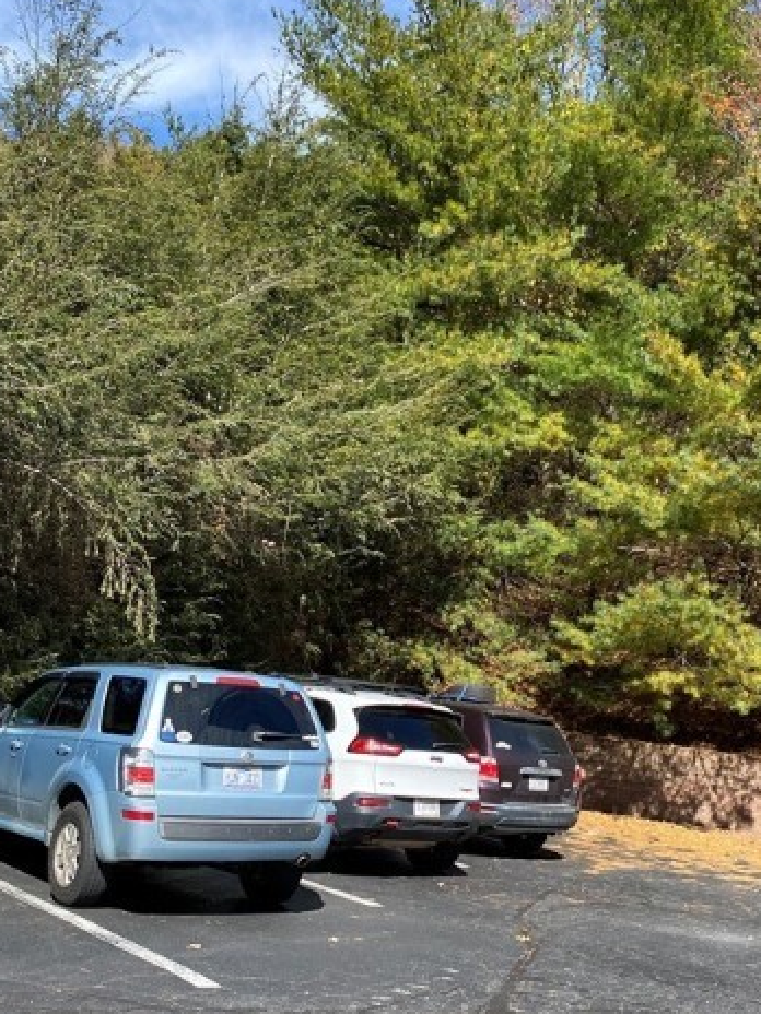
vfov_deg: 43.8
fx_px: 1260
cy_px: 531
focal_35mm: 43
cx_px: 466
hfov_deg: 33.5
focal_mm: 4.25
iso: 32
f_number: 1.8
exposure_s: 1/1103
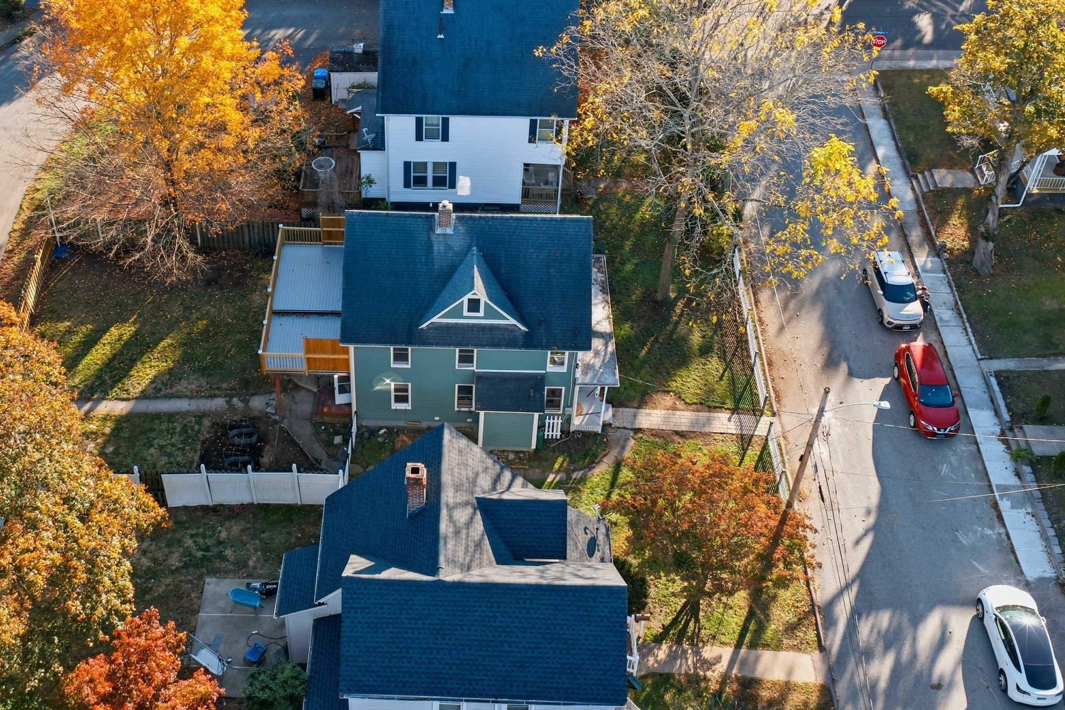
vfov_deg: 30.9
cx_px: 405
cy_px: 216
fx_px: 1272
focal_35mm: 43
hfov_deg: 45.1
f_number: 2.8
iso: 200
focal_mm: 14.4
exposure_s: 1/640
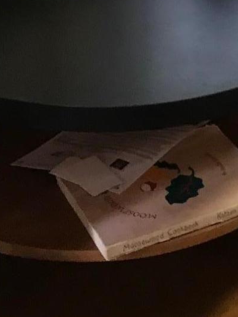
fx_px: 962
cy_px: -175
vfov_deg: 16.8
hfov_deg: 13.7
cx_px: 287
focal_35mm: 105
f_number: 1.8
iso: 50
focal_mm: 3.99
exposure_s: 1/15
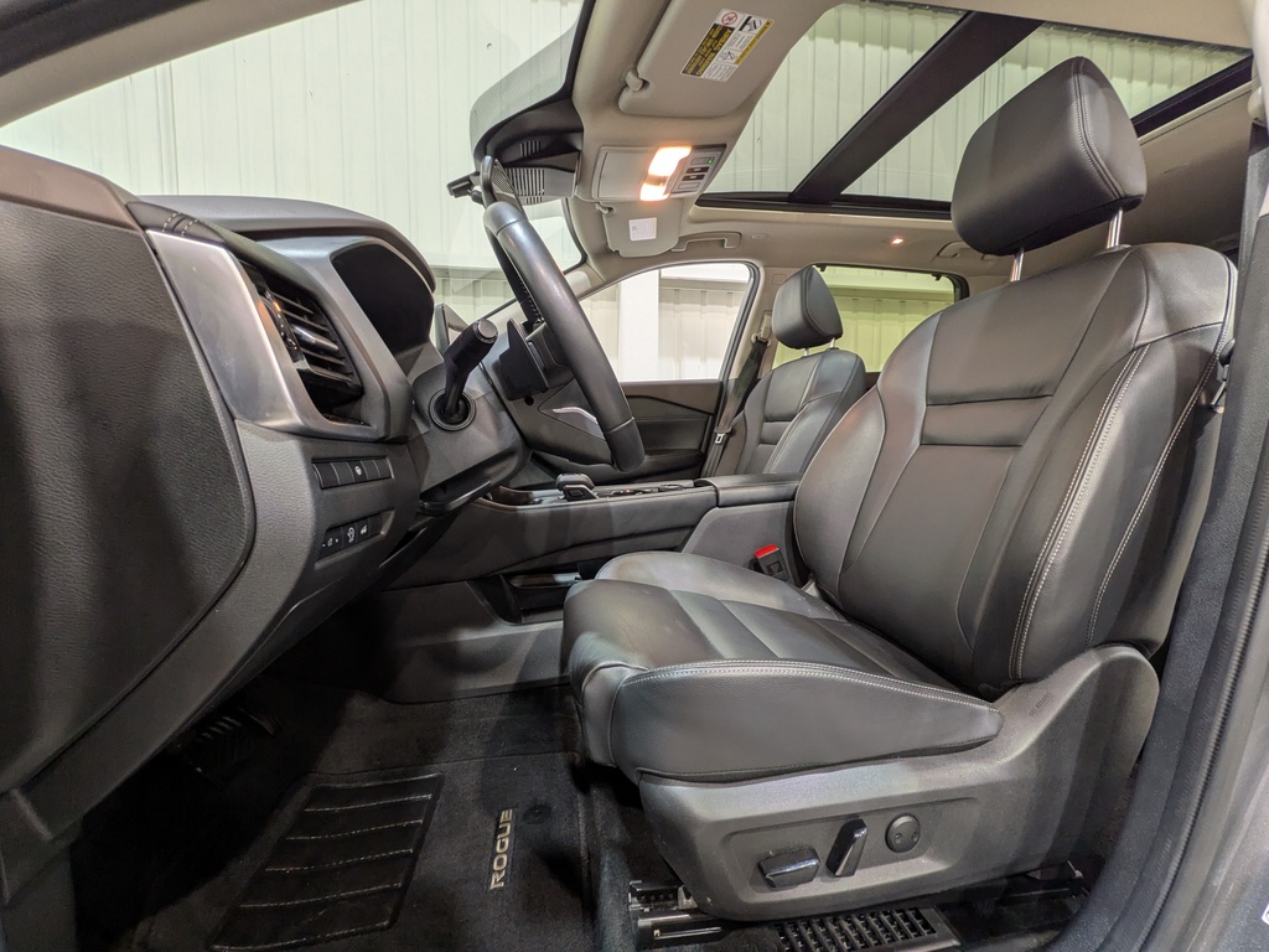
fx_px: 513
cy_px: 476
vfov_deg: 85.7
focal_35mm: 14
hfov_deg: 102.1
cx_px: 634
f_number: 2.2
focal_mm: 1.83
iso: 60
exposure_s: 1/24
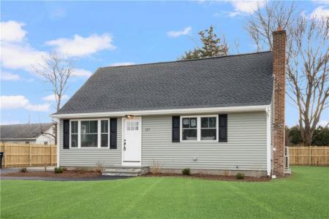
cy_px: 110
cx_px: 164
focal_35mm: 36
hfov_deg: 53.1
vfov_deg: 36.9
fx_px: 329
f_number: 14
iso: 400
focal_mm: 24
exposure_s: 1/125
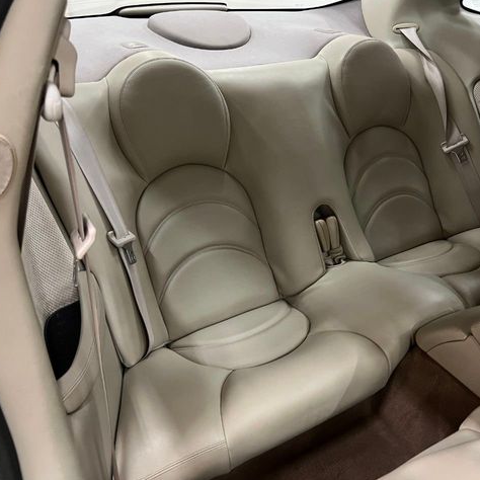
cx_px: 276
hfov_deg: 52.3
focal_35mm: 31
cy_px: 239
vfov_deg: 52.5
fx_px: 486
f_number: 1.5
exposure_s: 1/40
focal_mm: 5.7
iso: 640
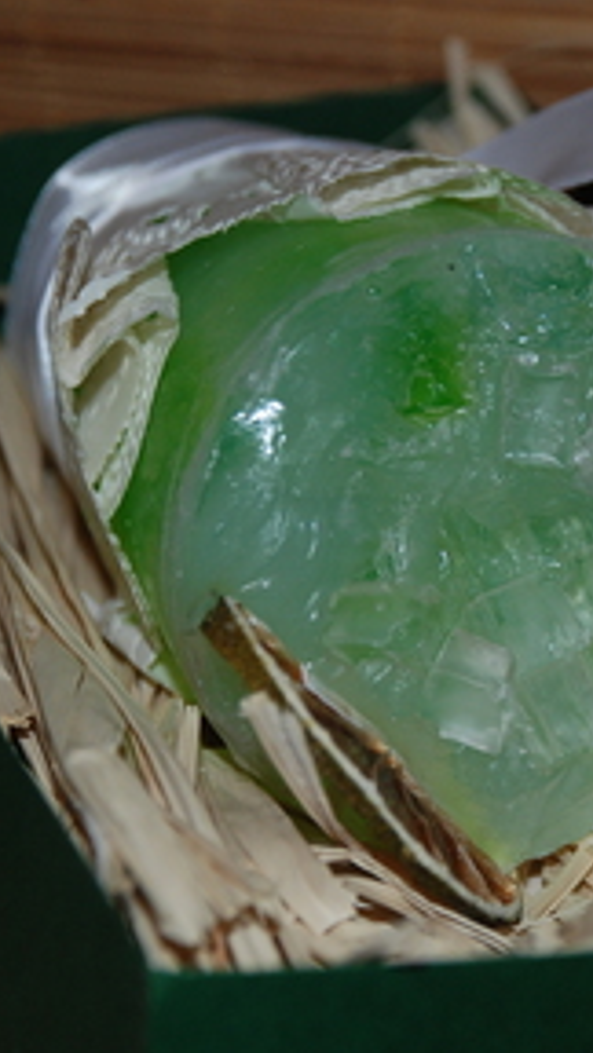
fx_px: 4808
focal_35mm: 172
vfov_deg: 12.5
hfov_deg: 7.0
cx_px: 487
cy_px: 517
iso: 400
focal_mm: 70
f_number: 5.6
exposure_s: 1/60
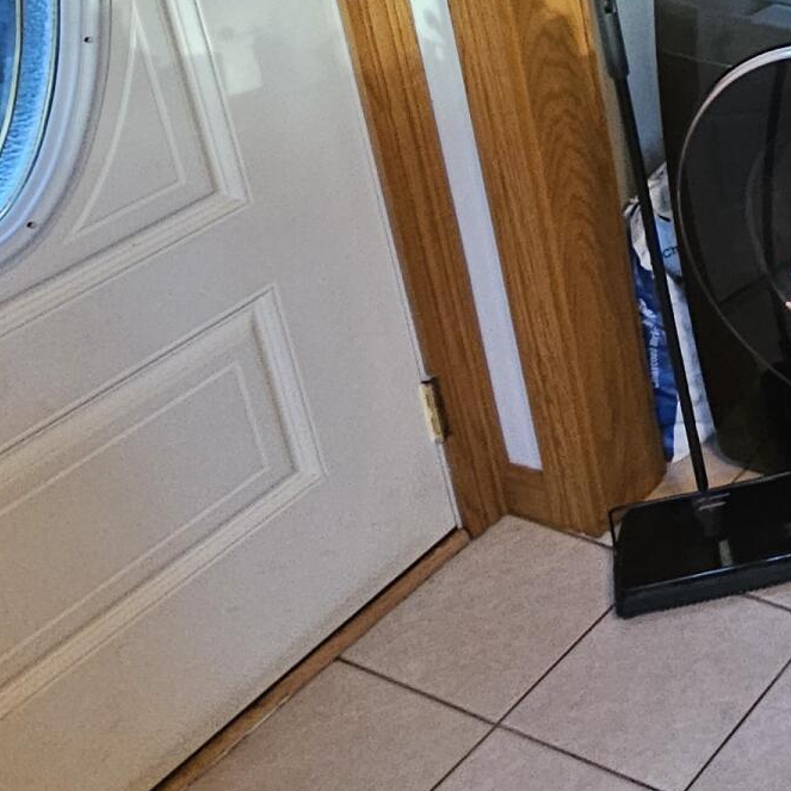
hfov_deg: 24.1
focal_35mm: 52
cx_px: 1250
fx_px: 1344
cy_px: -103
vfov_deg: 29.2
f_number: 2.2
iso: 320
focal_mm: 2.2
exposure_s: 1/30
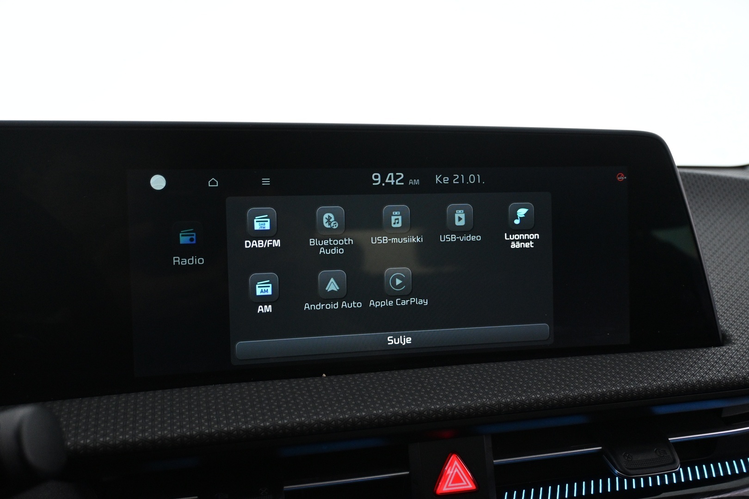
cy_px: 250
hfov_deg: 58.3
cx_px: 374
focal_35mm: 32
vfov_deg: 40.8
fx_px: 671
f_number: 4
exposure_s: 1/30
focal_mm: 21.5
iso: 1800
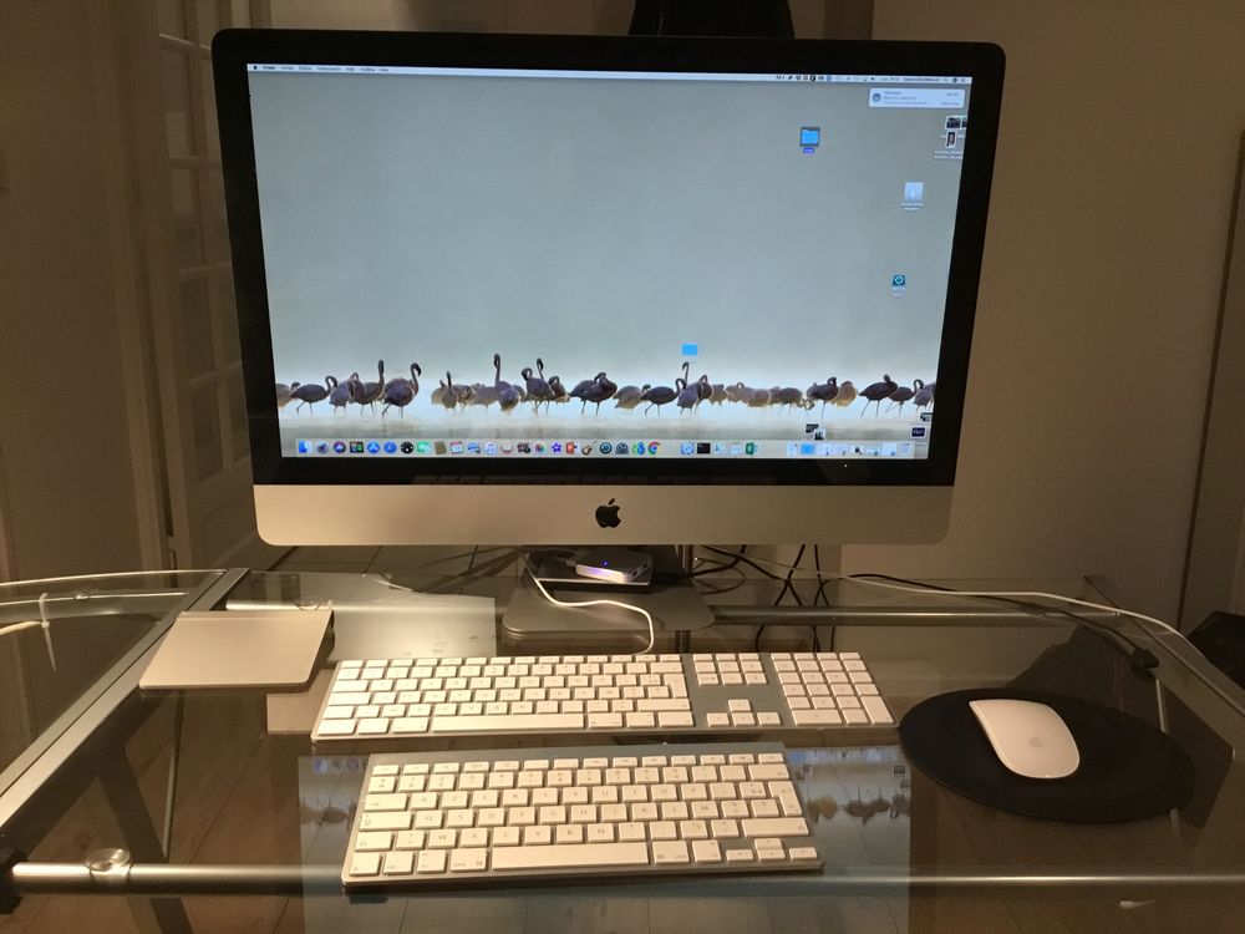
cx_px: 622
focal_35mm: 31
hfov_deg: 58.4
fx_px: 1115
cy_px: 467
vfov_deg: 45.4
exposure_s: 1/33
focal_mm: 3.3
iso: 200
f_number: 2.4
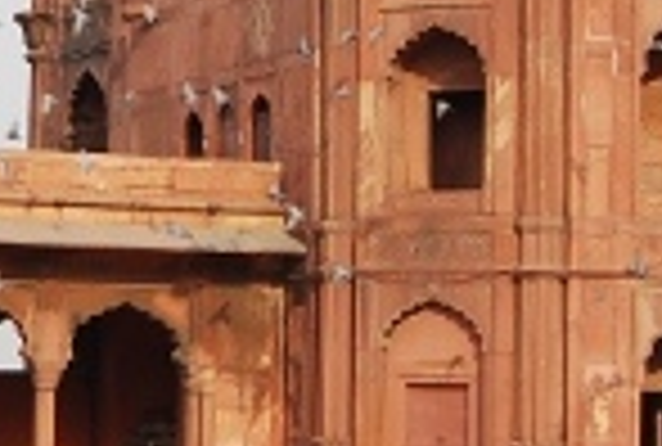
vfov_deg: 7.1
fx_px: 3567
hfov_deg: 10.4
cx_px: -126
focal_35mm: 193
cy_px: 92
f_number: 6.3
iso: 100
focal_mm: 19
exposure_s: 1/160
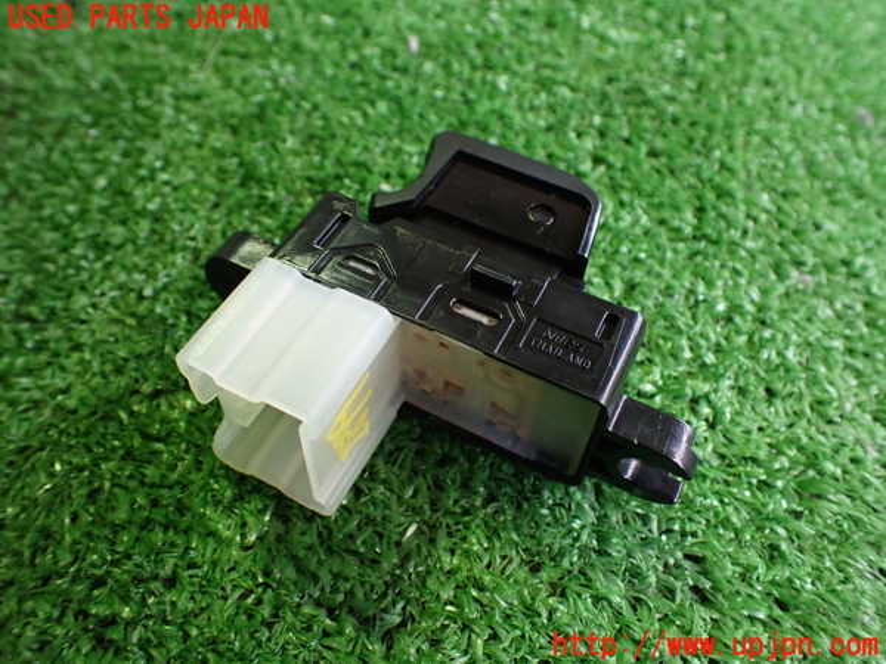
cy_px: 332
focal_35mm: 30
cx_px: 443
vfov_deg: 46.8
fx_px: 768
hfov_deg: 60.0
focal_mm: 5.4
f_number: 2.3
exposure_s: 1/80
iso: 800
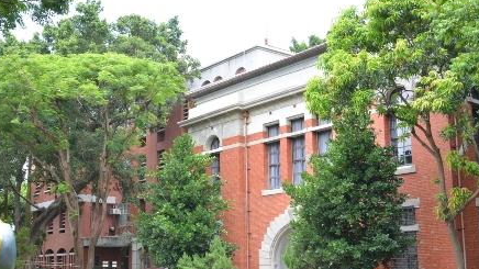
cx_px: 192
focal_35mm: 51
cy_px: 167
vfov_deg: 23.4
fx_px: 648
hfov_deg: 40.4
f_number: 6.3
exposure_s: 1/160
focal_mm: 24
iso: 200
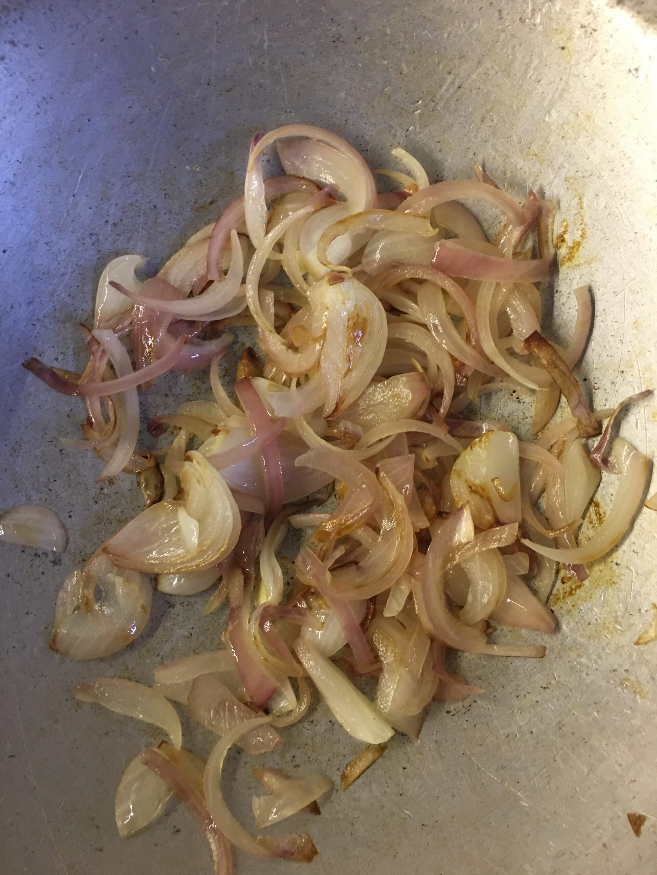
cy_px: 438
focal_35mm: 29
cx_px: 328
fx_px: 734
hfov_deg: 48.2
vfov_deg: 61.7
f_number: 2.2
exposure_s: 1/8
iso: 100
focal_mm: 4.15
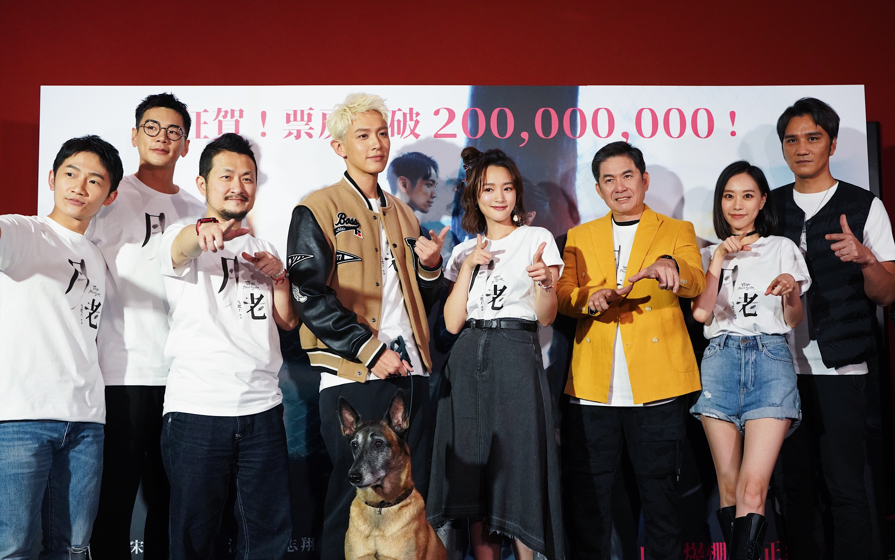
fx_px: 903
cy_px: 288
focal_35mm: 37
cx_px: 448
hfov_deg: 52.7
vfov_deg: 34.4
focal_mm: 36
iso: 6400
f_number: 4
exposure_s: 1/160
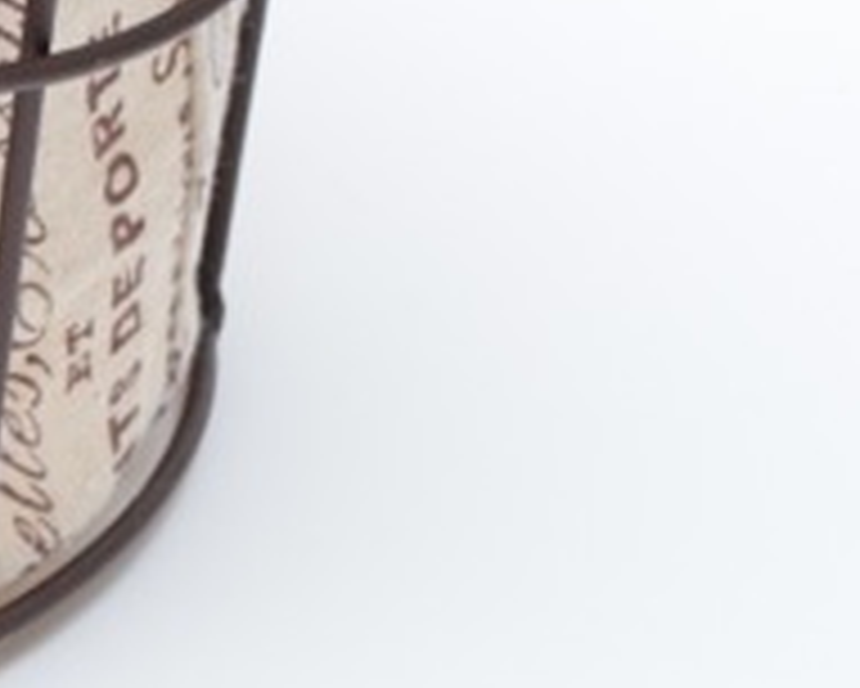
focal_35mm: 405
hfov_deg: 4.7
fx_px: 10325
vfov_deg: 3.8
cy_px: -600
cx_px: -1090
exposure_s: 1/60
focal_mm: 55
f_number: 5.6
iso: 900
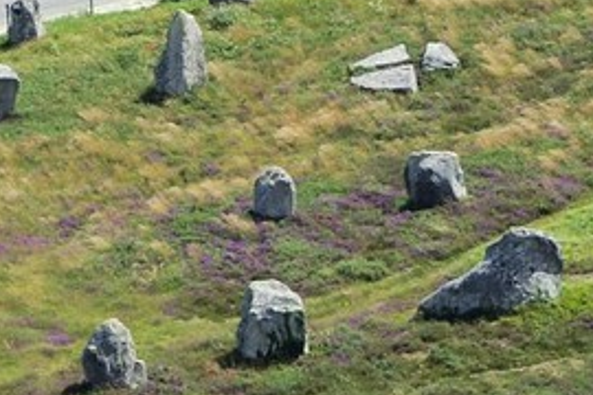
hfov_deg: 2.3
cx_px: 1720
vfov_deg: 1.5
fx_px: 14643
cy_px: 516
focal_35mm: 889
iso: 400
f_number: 7.1
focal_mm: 150
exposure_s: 1/1000
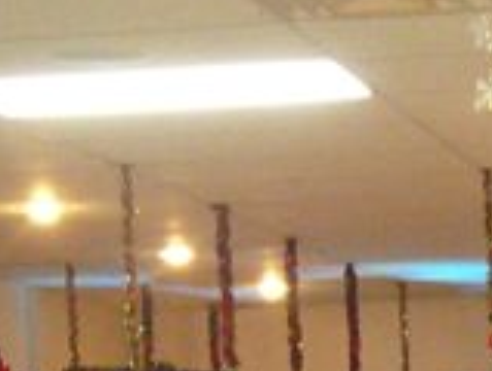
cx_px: 780
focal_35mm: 185
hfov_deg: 10.3
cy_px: 768
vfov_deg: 7.7
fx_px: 2635
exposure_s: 1/30
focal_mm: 5.2
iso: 400
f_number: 2.8
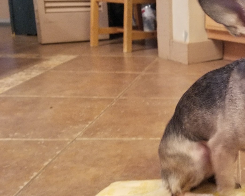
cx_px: 259
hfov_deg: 30.5
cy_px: 97
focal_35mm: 56
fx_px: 406
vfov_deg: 27.1
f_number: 1.7
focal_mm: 4.25
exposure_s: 1/11
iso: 200
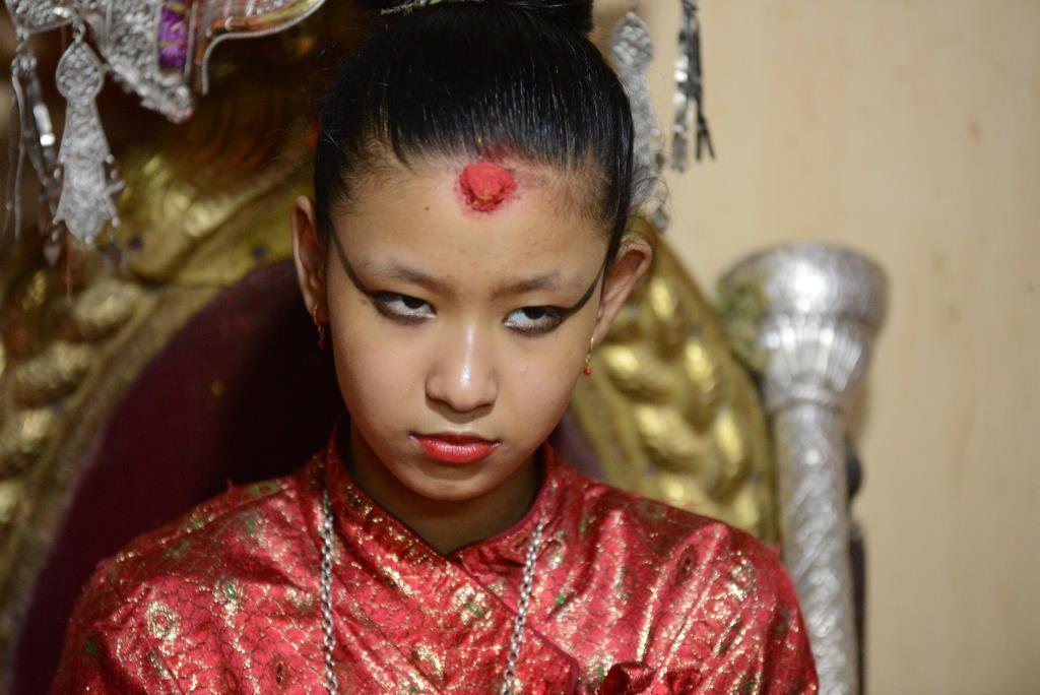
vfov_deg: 6.9
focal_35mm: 200
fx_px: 5781
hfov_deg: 10.3
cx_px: 520
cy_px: 348
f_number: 2.8
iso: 6400
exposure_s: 1/100
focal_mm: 200
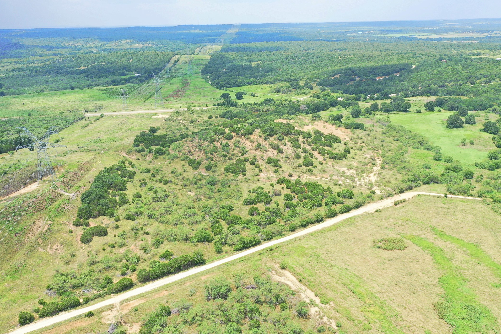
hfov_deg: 63.7
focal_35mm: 29
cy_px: 164
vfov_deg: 45.0
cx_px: 245
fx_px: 404
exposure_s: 1/320
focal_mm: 10.26
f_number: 5.6
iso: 100
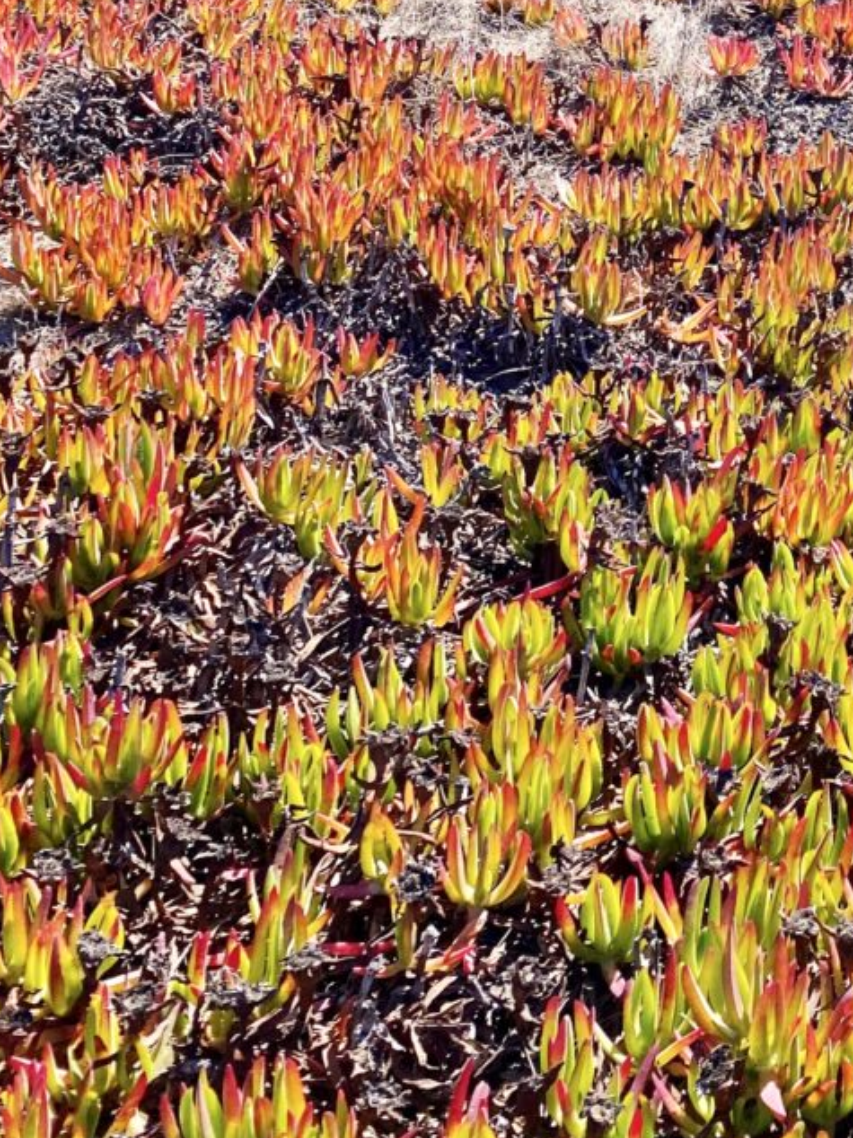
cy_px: -11
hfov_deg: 21.6
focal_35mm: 63
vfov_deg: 28.7
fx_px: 2071
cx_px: 1020
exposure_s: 1/3610
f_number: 1.8
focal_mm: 4.25
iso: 32
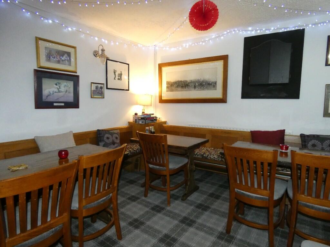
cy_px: 124
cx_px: 165
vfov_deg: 66.0
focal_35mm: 20
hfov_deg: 81.7
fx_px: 191
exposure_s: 1/50
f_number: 2.8
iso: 800
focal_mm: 3.6
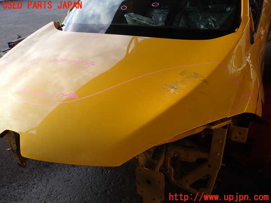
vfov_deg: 46.8
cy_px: 102
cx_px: 136
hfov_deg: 60.0
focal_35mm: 30
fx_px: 235
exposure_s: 1/320
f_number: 3.2
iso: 100
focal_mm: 5.4
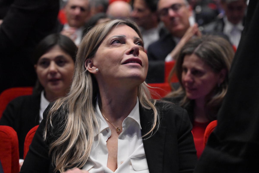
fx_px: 734
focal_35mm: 102
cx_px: 130
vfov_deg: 13.4
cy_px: 86
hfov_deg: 20.0
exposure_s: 1/100
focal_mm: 102
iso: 8000
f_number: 4.5
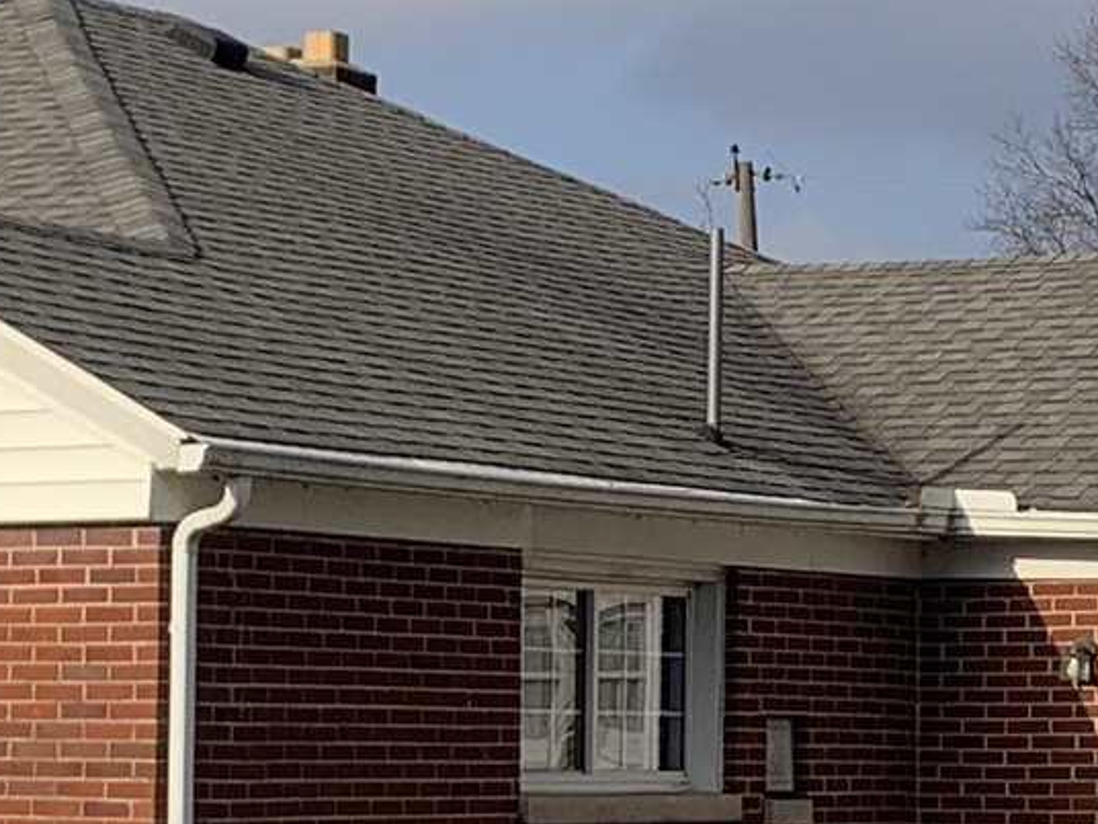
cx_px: 824
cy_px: 619
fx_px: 4726
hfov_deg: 13.2
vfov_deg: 9.9
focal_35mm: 149
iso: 25
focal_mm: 4.25
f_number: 1.8
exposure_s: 1/2309
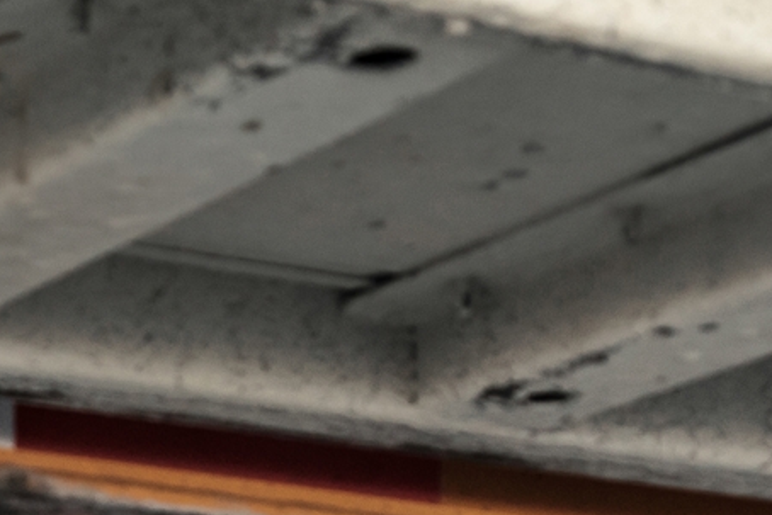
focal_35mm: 148
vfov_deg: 8.8
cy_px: 1023
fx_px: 3175
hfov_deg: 13.0
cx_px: -434
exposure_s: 1/160
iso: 640
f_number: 5.6
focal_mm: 35
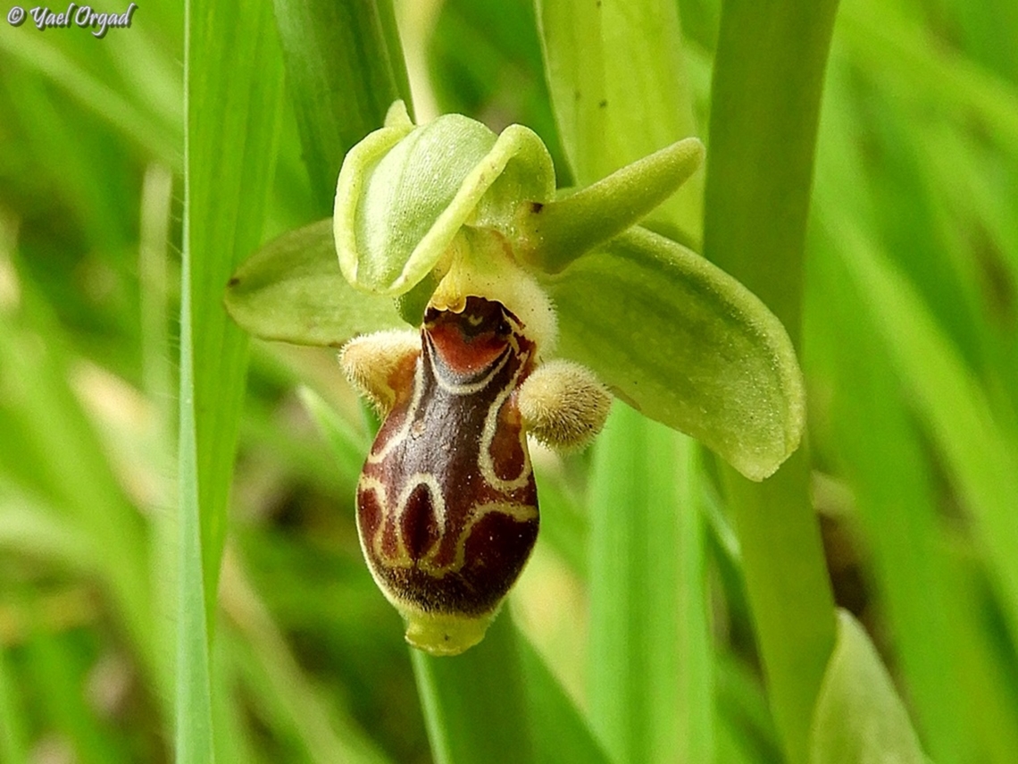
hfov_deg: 60.0
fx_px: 882
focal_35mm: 30
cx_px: 509
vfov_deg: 46.8
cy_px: 382
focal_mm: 5.4
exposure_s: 1/125
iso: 125
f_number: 3.5
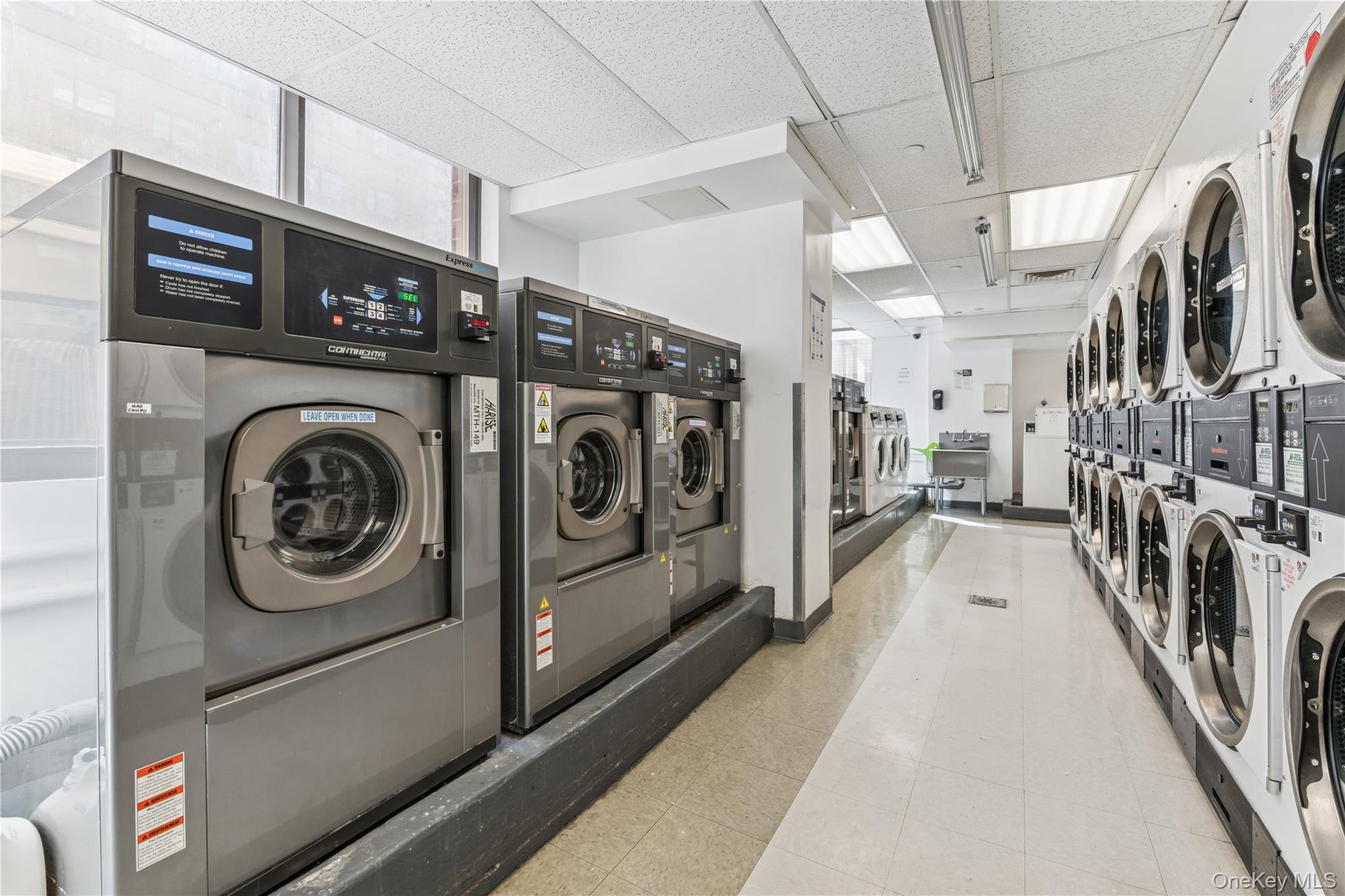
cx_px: 672
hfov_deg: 100.4
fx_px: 560
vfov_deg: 77.3
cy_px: 448
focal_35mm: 15
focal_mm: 15
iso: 640
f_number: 14
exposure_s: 1/13
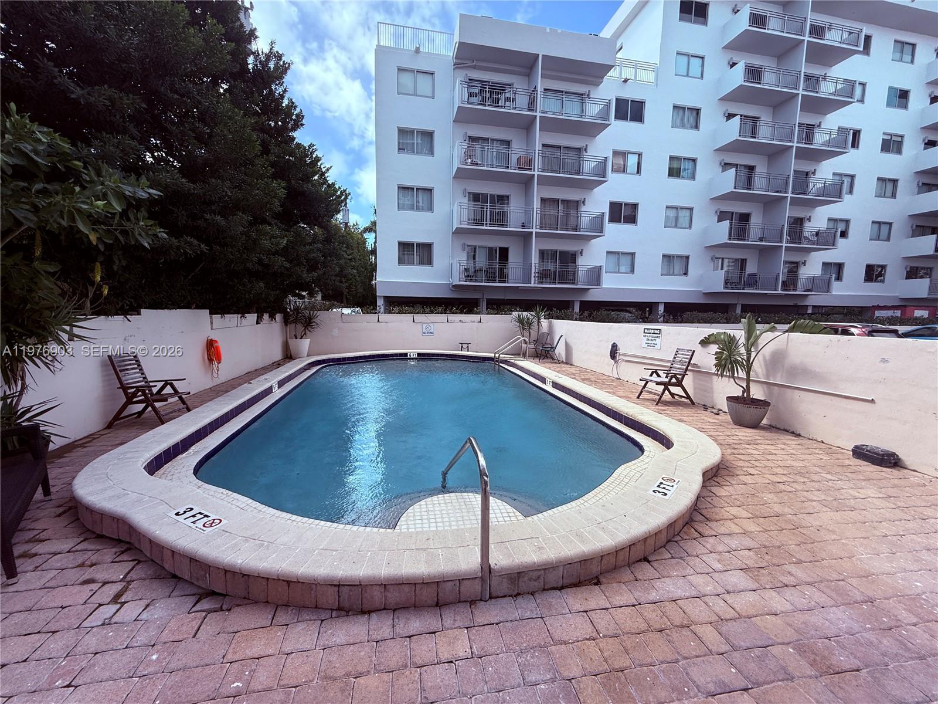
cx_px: 469
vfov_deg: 85.7
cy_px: 352
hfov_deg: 102.1
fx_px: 379
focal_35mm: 14
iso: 64
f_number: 2.2
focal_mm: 2.22
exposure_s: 1/1105
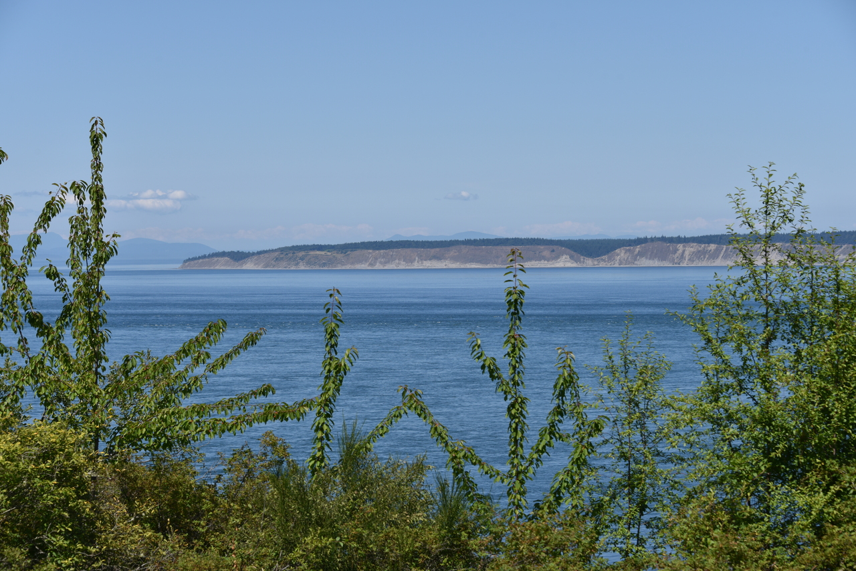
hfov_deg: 22.1
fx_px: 2188
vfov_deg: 14.9
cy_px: 286
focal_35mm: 92
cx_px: 428
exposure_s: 1/320
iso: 100
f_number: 9
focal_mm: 92
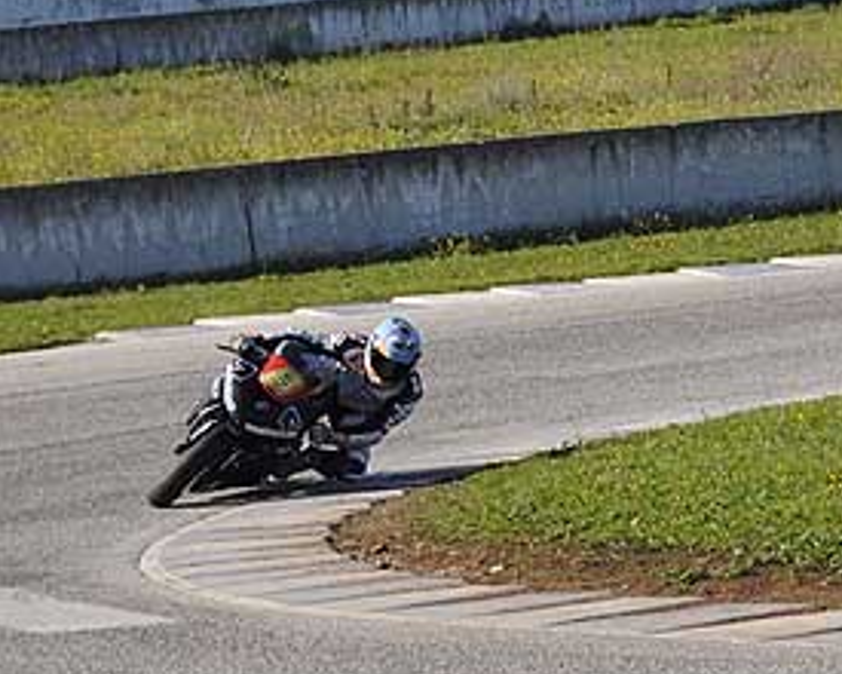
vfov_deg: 11.3
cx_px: 493
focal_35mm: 137
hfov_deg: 14.1
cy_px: 283
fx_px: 3410
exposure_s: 1/800
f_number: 5.6
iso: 200
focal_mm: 55
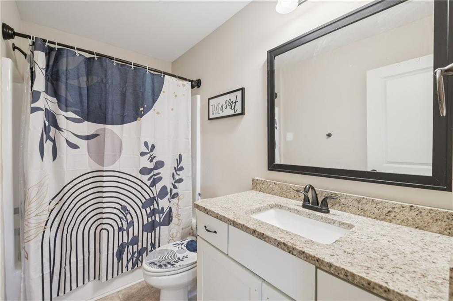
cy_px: 150
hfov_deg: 96.8
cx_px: 226
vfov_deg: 73.7
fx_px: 201
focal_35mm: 16
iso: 400
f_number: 8
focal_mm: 16
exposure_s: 1/6
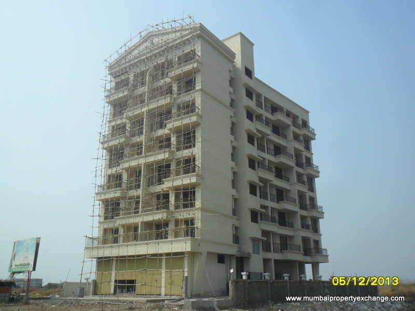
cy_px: 156
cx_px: 208
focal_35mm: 32
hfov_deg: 56.8
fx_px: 384
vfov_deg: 44.2
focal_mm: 5.7
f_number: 9.4
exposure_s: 1/180
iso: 100
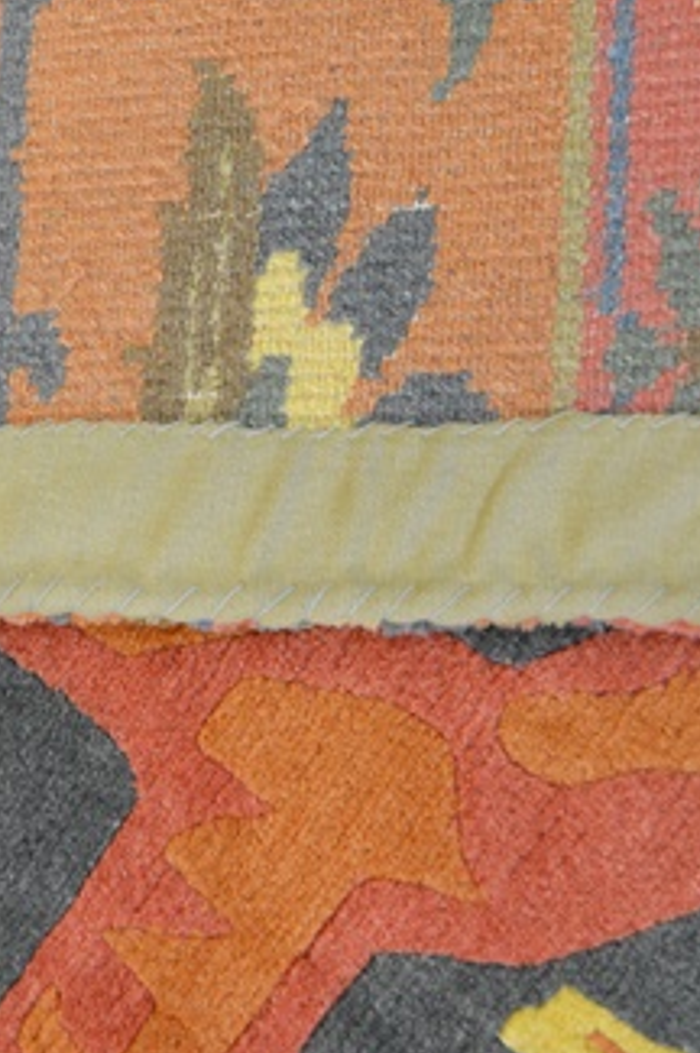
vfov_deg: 32.7
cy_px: 366
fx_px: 1783
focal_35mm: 61
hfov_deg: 21.9
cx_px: 143
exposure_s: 1/50
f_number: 4
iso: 800
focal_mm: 22
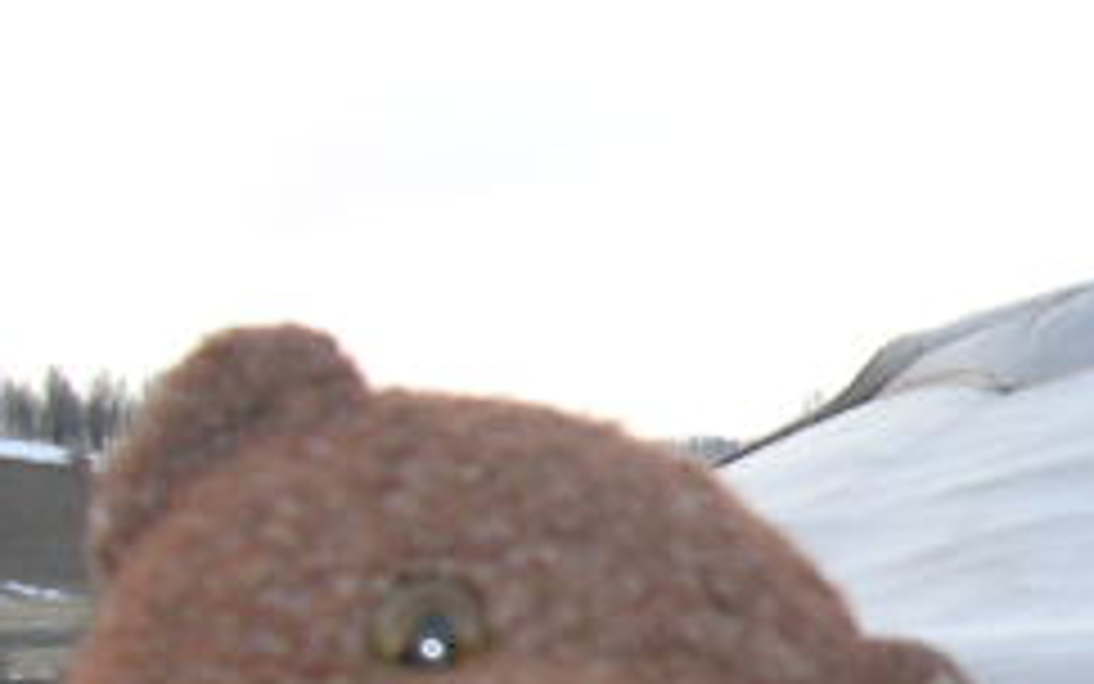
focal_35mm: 106
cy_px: 688
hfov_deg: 18.6
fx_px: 3161
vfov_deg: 12.2
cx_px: 1319
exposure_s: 1/38.3
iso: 68
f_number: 2.8
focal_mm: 5.8
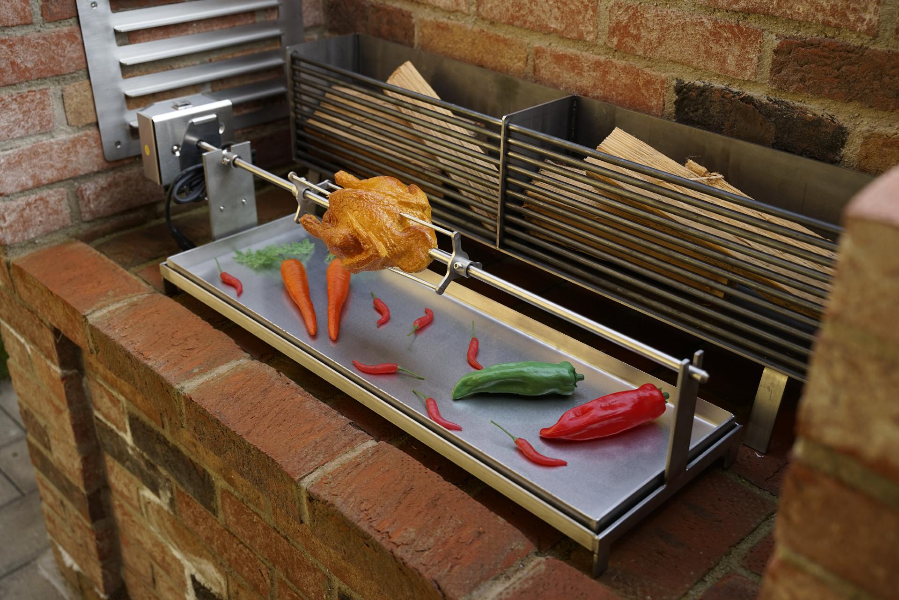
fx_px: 971
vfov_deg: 34.3
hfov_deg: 49.7
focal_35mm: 39
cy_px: 300
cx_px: 450
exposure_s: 1/125
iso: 100
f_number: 3.5
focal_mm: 38.9
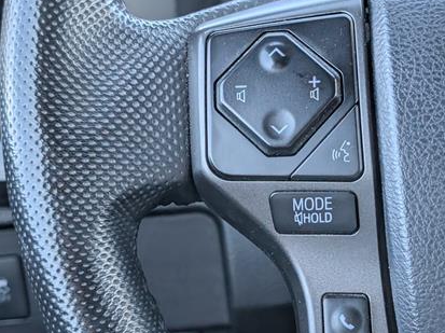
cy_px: 217
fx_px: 976
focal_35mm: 76
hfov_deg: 25.6
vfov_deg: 19.3
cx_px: 291
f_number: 1.68
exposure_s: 1/526
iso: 454
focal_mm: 6.9
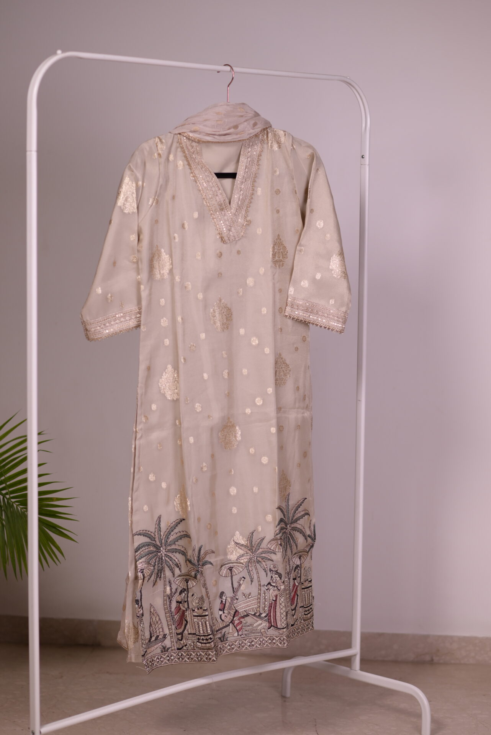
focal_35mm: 85
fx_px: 1737
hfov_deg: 16.1
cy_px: 368
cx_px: 246
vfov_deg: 23.9
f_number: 2.5
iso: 200
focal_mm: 85
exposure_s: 1/200
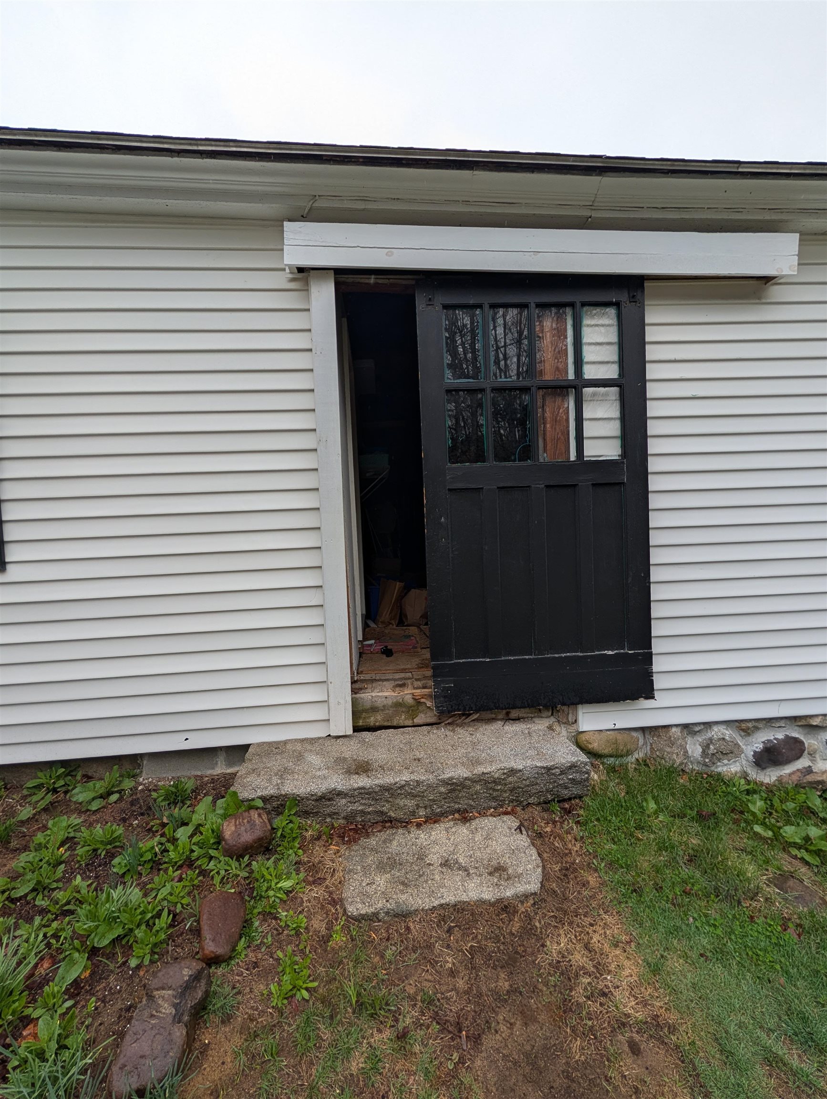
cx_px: 414
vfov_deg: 110.5
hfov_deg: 94.6
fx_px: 381
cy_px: 550
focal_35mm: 12
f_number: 1.7
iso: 30
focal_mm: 2.02
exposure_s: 1/513
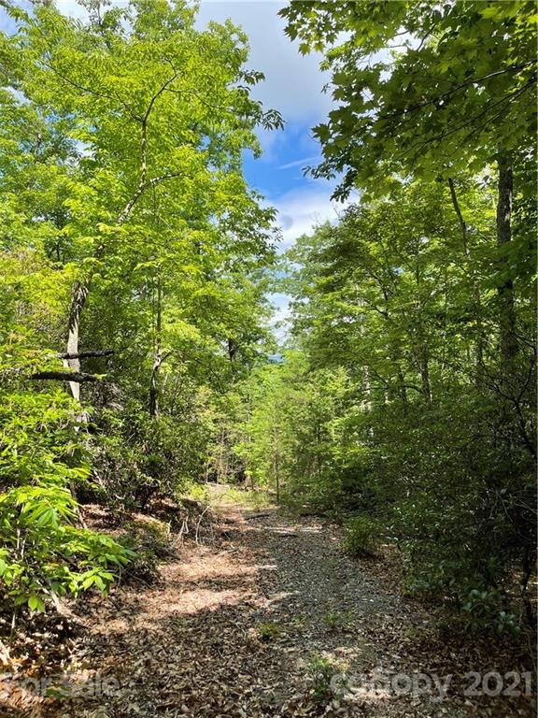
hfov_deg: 53.1
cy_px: 359
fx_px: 539
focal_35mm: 26
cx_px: 269
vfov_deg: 67.3
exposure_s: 1/1048
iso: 32
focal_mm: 5.1
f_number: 1.6
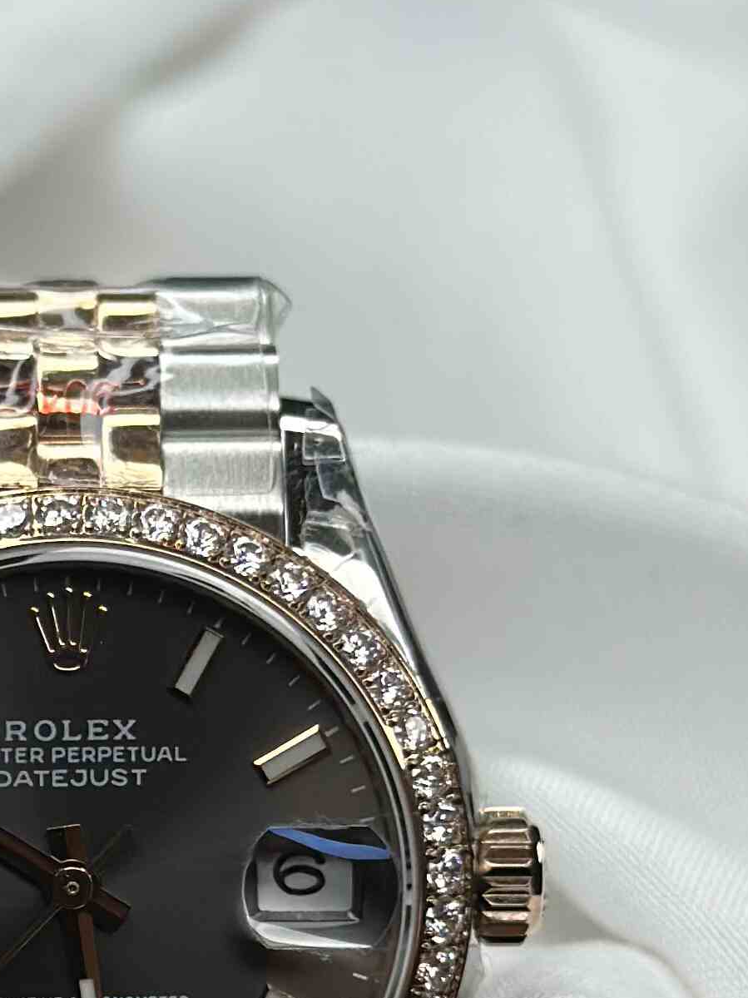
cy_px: 916
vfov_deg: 18.7
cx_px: 71
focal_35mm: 103
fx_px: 2968
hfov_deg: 14.2
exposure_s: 1/1085
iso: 80
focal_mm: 6.86
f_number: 1.78
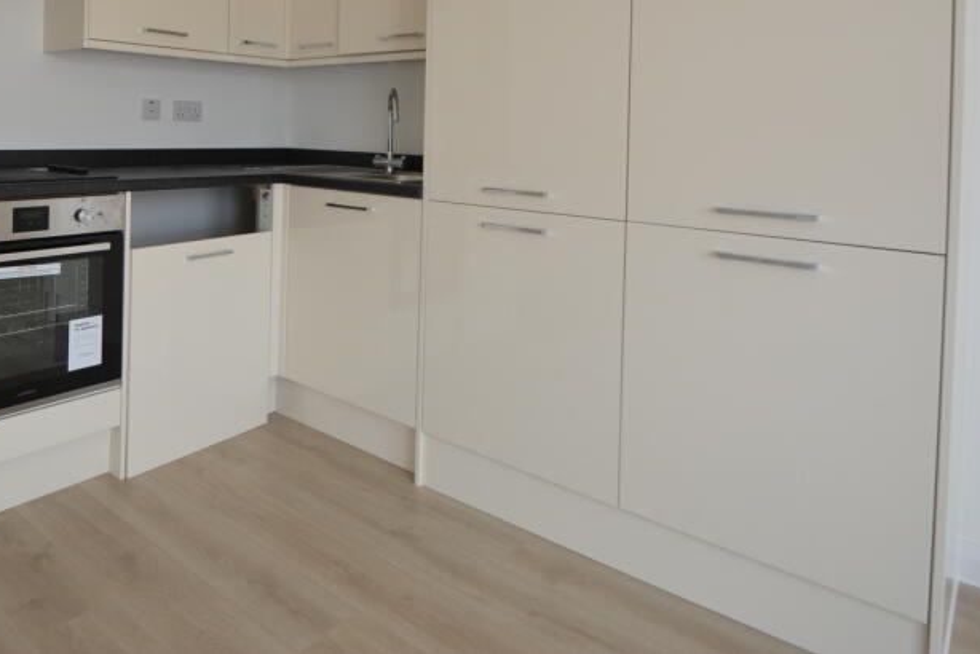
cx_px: 311
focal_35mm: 25
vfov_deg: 47.8
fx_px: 681
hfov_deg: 69.1
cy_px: 110
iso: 400
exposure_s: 1/100
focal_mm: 10
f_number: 5
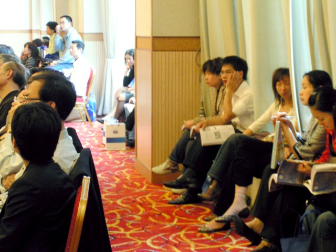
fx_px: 835
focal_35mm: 86
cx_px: 168
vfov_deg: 17.2
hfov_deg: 22.8
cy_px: 126
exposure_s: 1/5
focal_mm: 13.2
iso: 200
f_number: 3.2
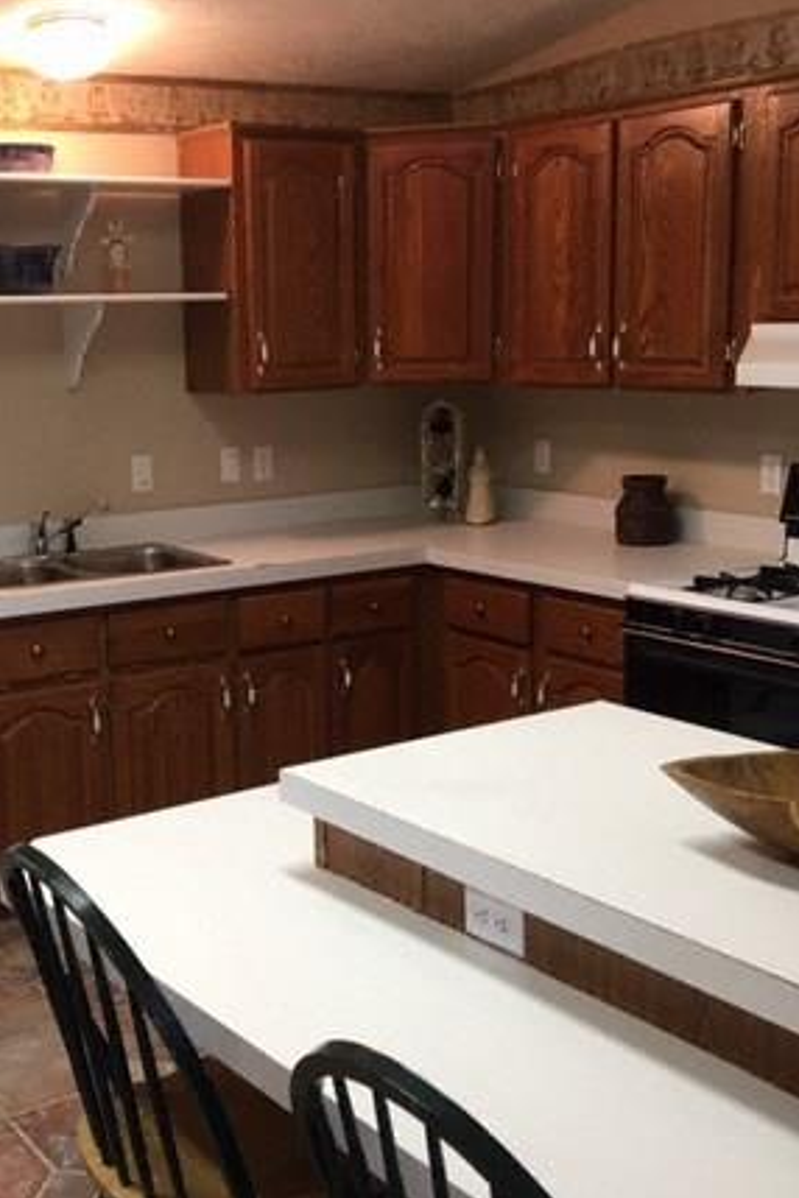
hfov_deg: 29.5
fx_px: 1498
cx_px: 221
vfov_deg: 43.6
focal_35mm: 45
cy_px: 623
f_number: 2.2
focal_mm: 4.15
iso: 25
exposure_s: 1/15
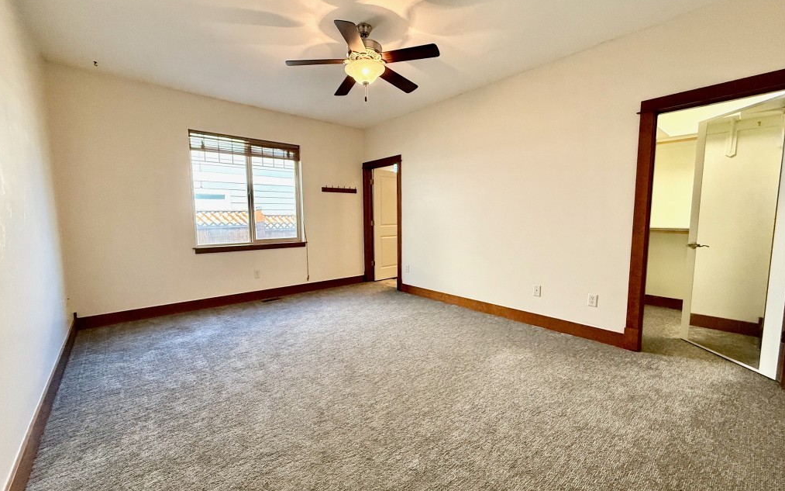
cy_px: 250
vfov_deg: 74.8
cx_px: 390
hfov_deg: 101.5
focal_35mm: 15
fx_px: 321
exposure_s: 1/120
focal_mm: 2.22
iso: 320
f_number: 2.2
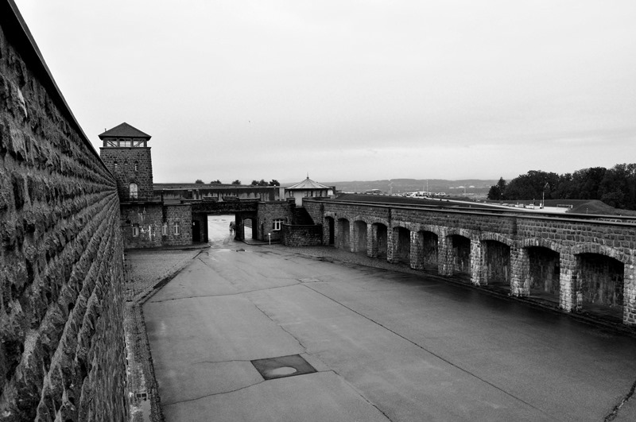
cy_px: 211
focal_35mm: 32
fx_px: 556
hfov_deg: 59.6
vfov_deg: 41.6
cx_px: 318
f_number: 10
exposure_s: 1/200
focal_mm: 21
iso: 400
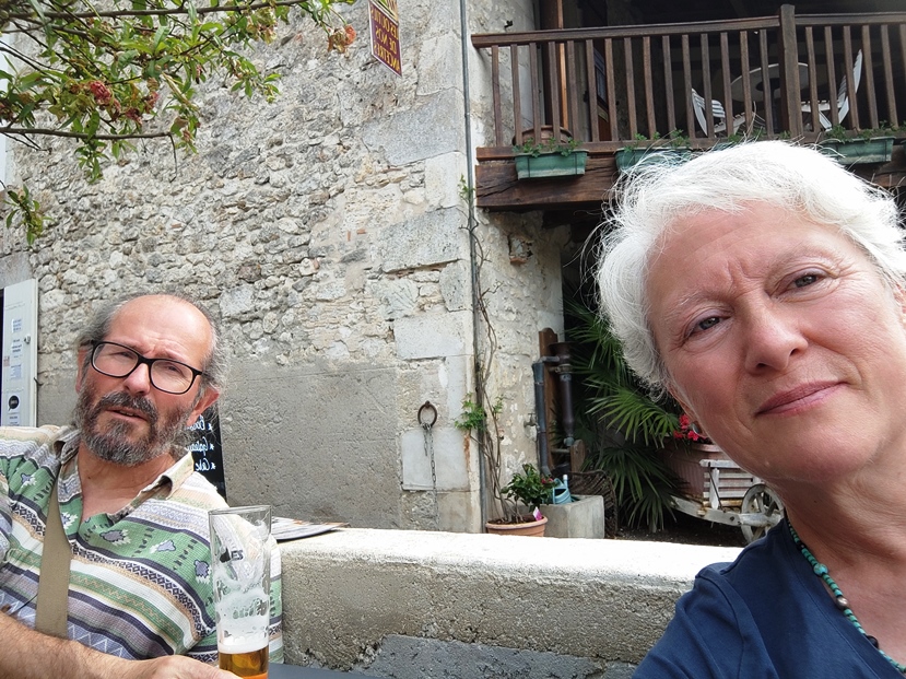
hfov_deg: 94.5
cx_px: 453
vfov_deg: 78.1
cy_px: 340
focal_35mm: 16
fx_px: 419
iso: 50
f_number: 2.2
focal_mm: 3.14
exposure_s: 1/515
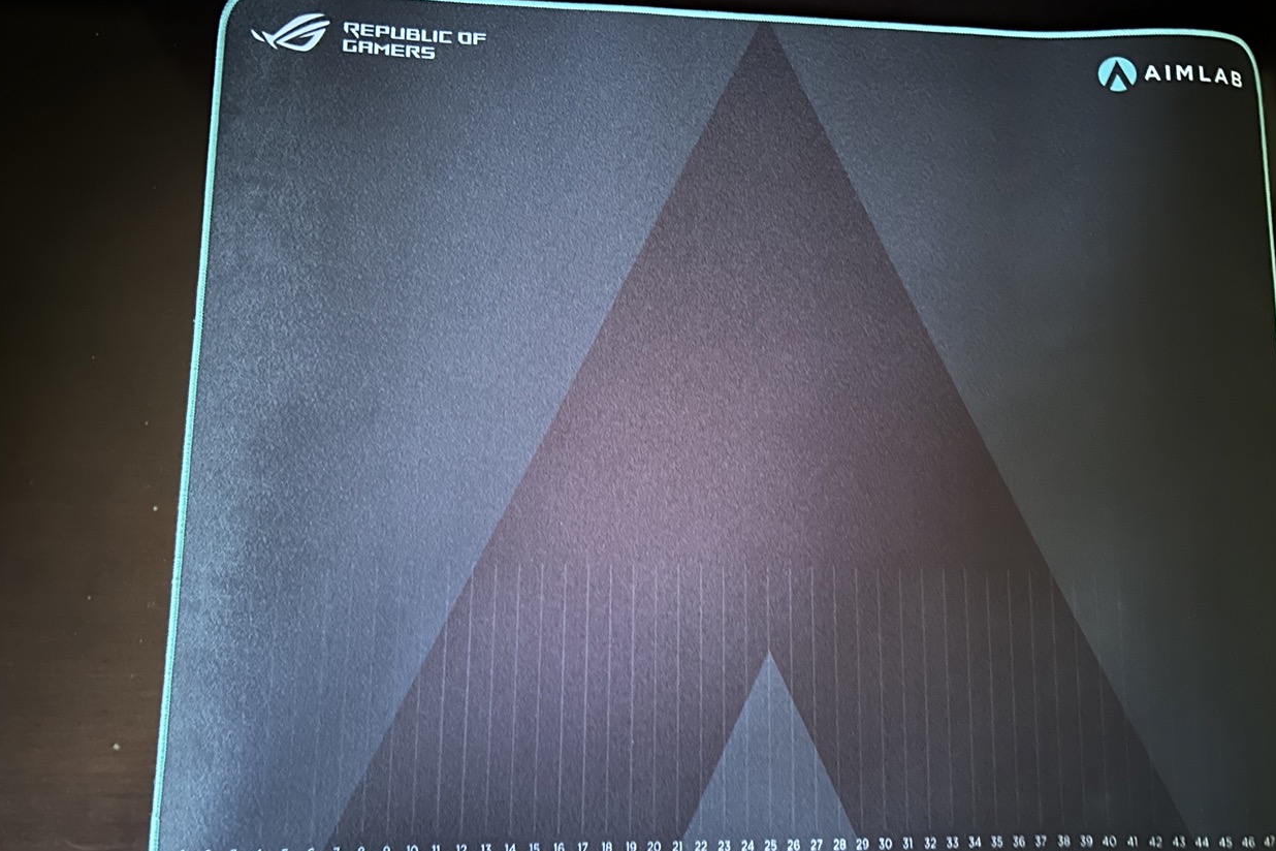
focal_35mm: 28
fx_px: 992
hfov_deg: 65.5
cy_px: 478
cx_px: 651
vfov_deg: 46.3
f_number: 1.5
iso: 1000
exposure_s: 1/9
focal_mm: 5.7
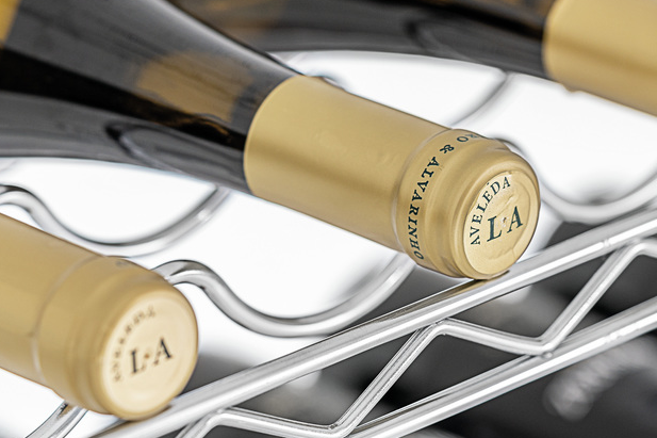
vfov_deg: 7.8
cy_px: 214
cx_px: 597
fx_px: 3193
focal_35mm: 175
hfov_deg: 11.7
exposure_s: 1/25
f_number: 5
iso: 200
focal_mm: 90
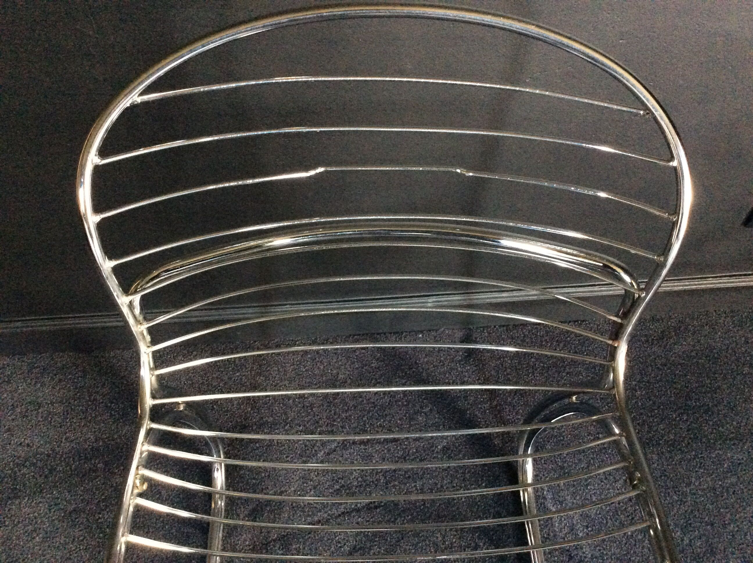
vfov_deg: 44.1
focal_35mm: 32
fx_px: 695
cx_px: 376
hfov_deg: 56.9
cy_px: 282
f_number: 2.4
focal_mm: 3.3
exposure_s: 1/17
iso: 500
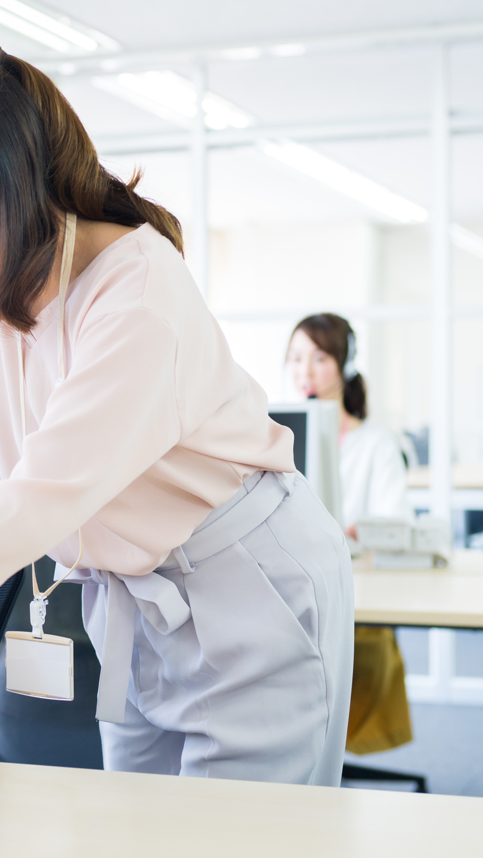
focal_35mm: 79
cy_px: 430
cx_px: -76
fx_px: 1798
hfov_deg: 14.8
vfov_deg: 26.8
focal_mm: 50
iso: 640
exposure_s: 1/160
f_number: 3.5
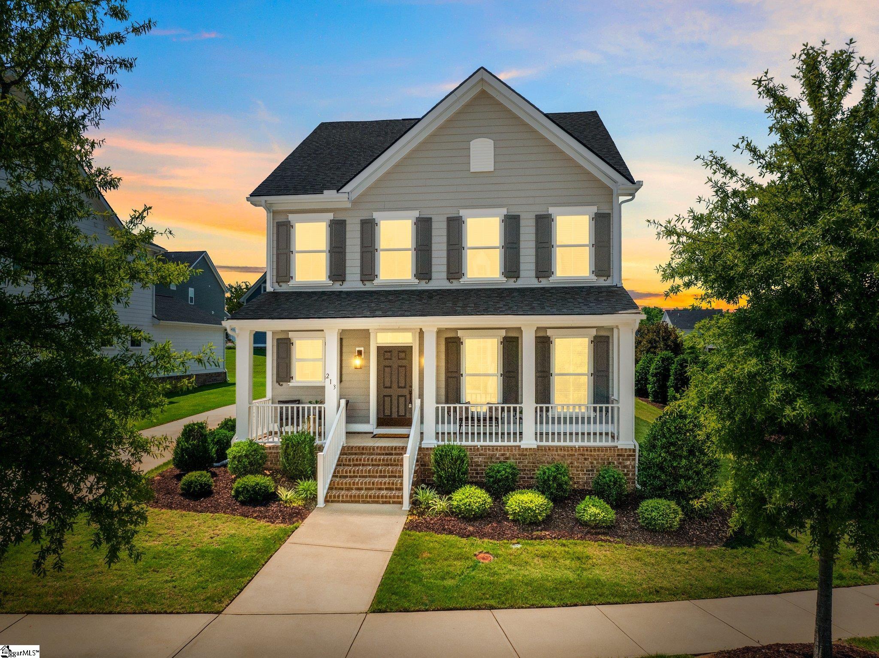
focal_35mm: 24
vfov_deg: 56.8
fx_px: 609
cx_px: 440
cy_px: 329
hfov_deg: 71.6
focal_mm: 12.29
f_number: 2.8
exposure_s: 1/640
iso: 400
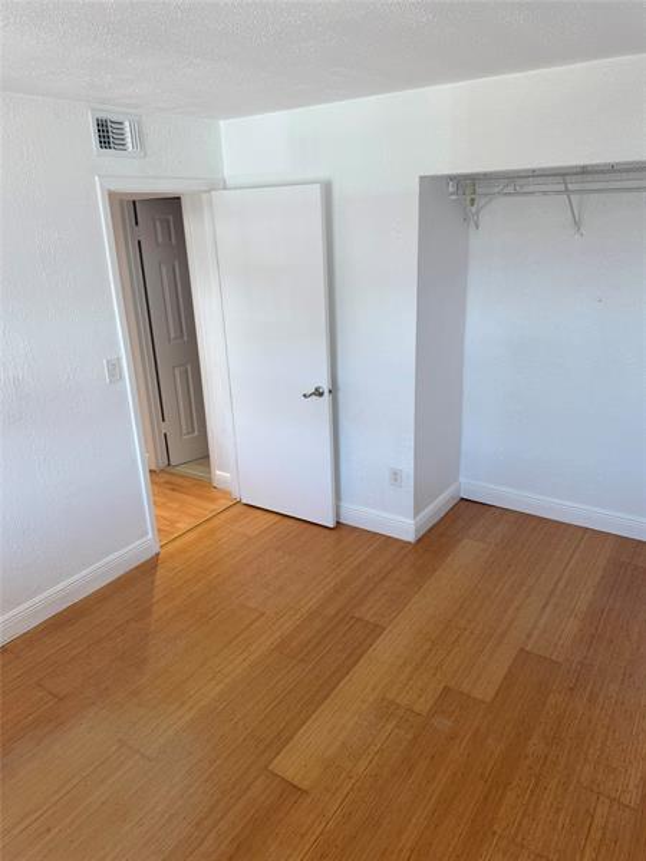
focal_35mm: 24
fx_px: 597
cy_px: 430
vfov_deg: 71.6
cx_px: 323
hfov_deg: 56.8
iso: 125
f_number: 1.78
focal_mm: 6.76
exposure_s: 1/120
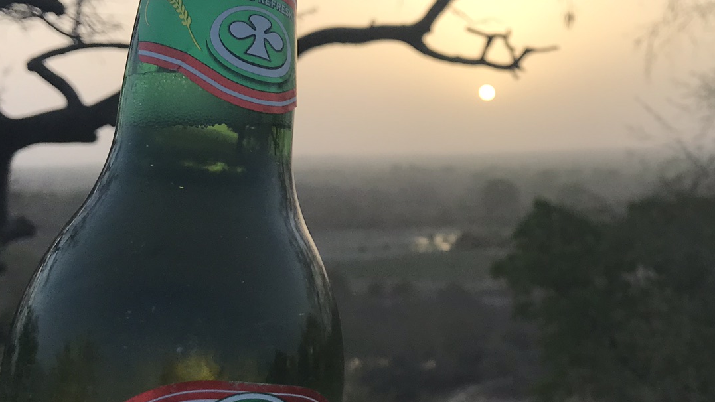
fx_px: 1100
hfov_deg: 35.5
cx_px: 505
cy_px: 212
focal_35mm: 58
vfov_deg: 20.7
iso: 20
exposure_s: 1/638
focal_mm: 3.99
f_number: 1.8
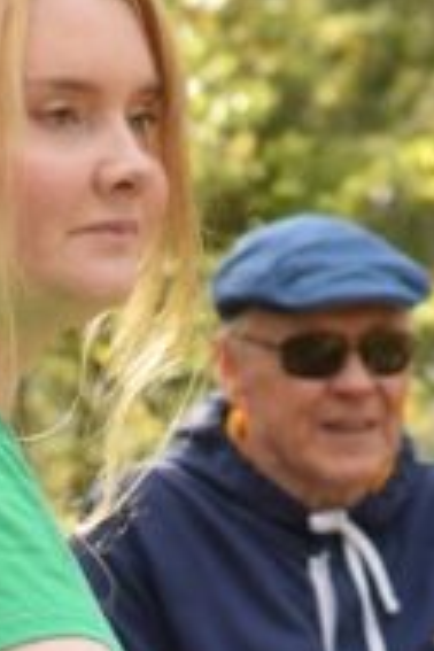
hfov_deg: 2.0
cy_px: 1140
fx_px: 12507
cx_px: 294
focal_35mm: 692
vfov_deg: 3.0
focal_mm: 85
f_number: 5.6
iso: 200
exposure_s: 1/200
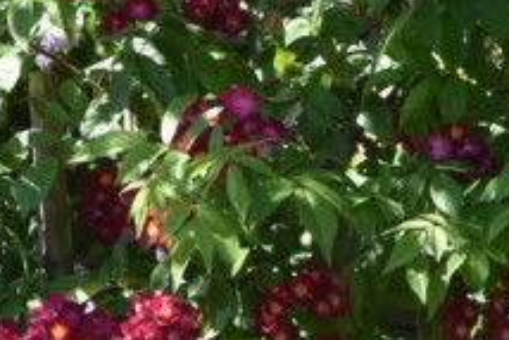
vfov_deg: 2.7
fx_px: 7131
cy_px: -133
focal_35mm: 504
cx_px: 830
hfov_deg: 4.1
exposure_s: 1/500
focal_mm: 60
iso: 400
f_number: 5.6
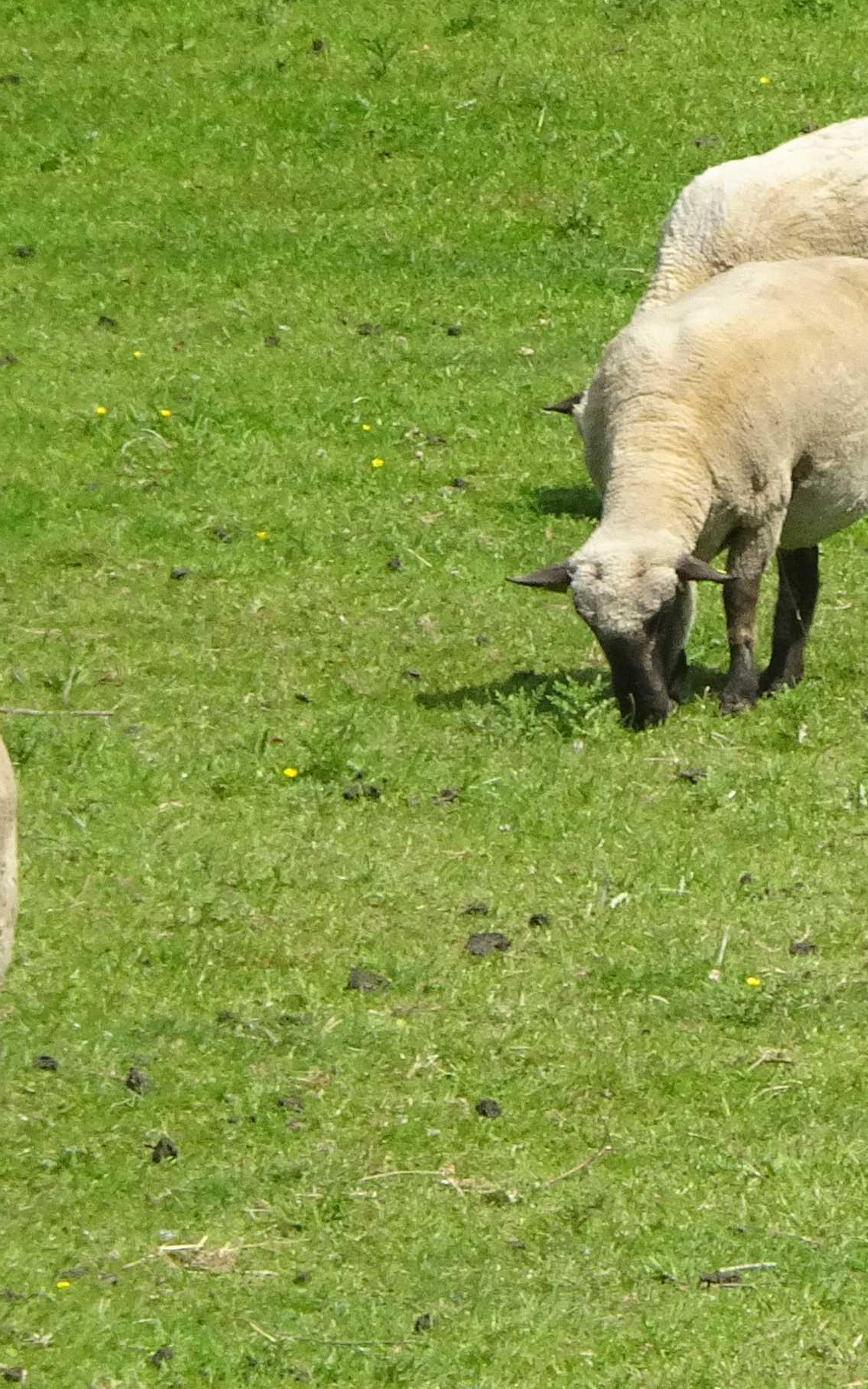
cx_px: 1067
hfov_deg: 2.6
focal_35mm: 506
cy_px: 806
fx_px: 19155
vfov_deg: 4.2
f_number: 5.6
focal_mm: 30.42
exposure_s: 1/200
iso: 125
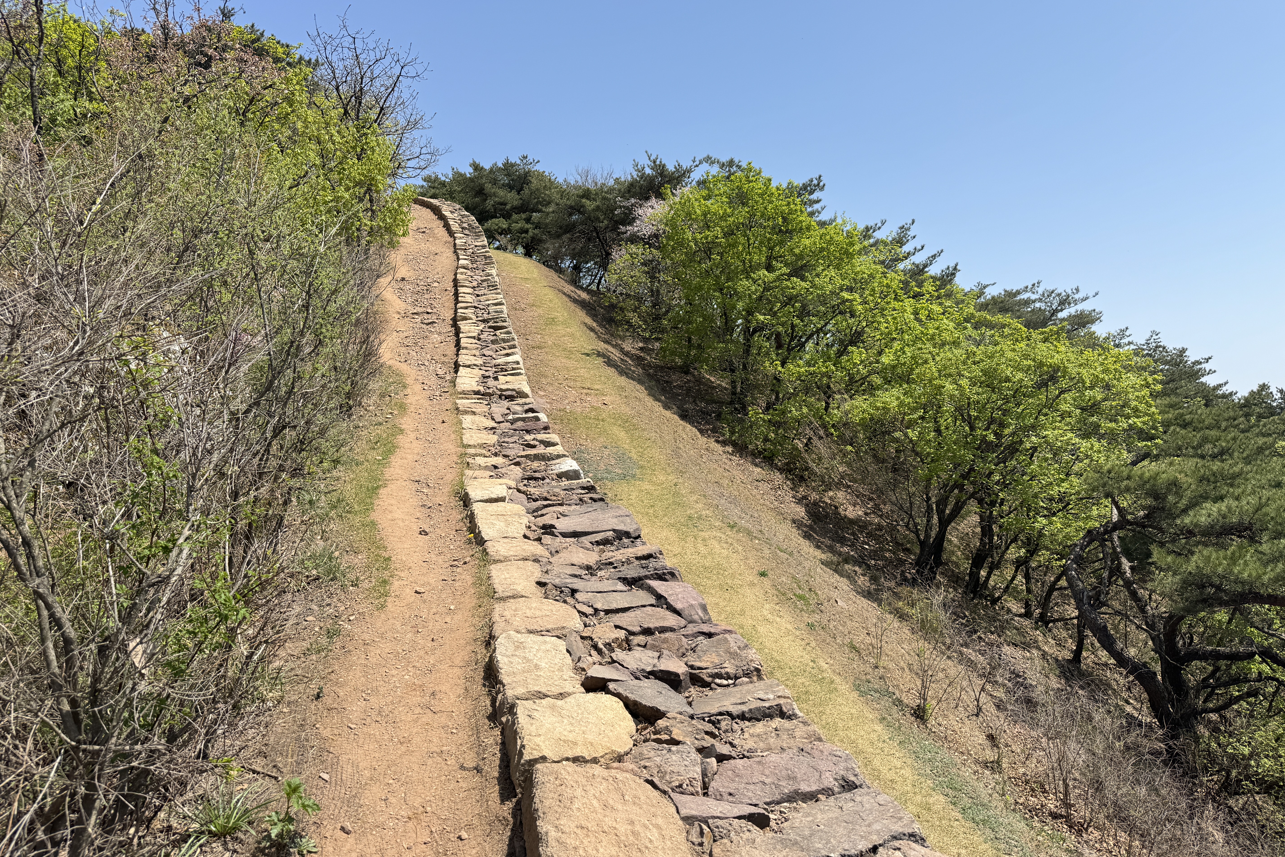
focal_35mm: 25
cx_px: 643
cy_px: 387
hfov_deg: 71.5
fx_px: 892
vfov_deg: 51.2
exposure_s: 1/3597
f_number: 1.78
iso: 80
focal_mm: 6.76
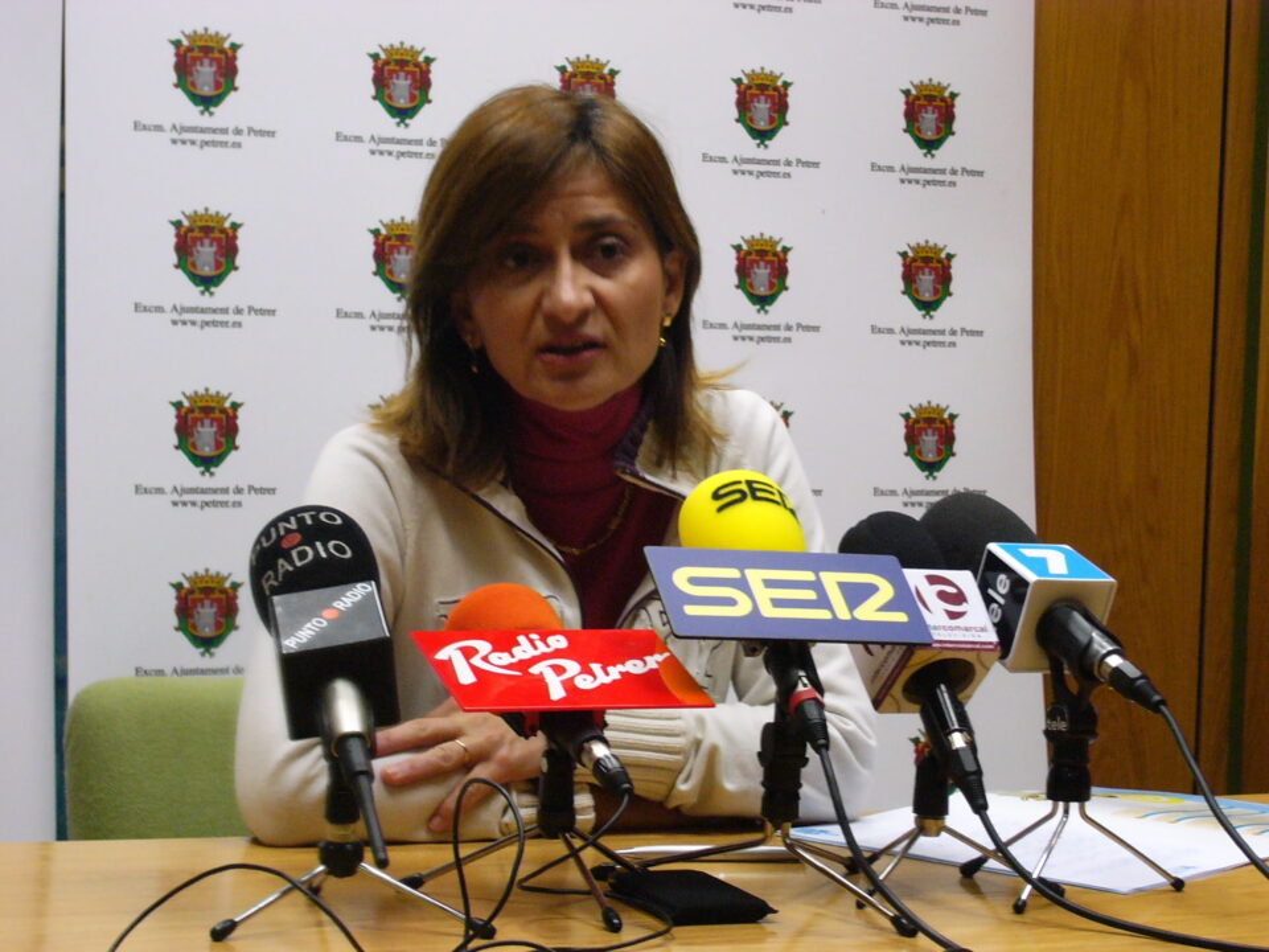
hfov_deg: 22.0
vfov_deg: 16.6
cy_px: 476
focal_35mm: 89
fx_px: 3263
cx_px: 634
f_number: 4.6
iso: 200
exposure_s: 1/20
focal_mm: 14.7
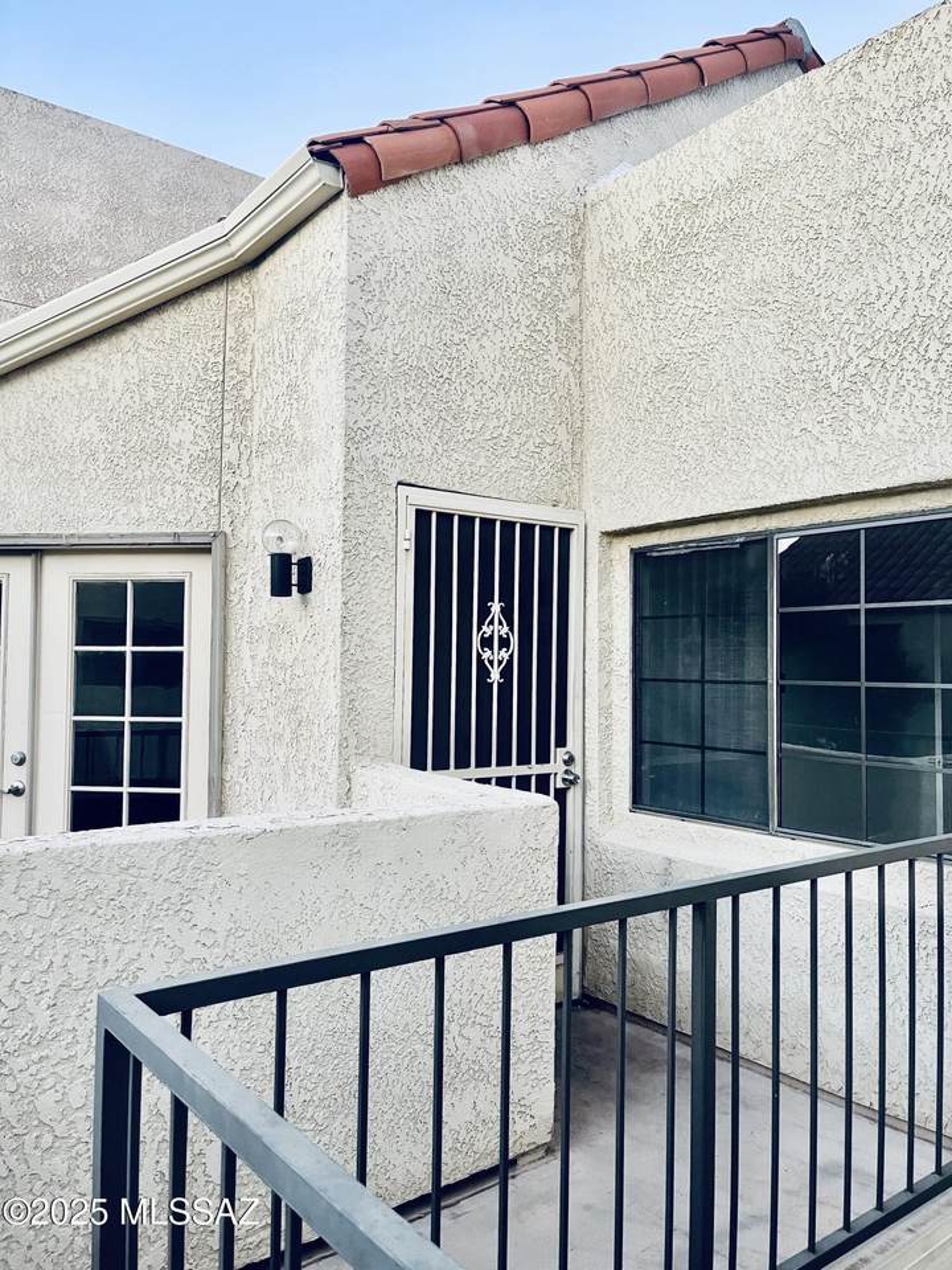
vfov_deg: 67.3
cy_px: 635
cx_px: 476
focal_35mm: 26
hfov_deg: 53.1
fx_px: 953
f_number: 1.6
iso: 125
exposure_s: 1/60
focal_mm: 5.1
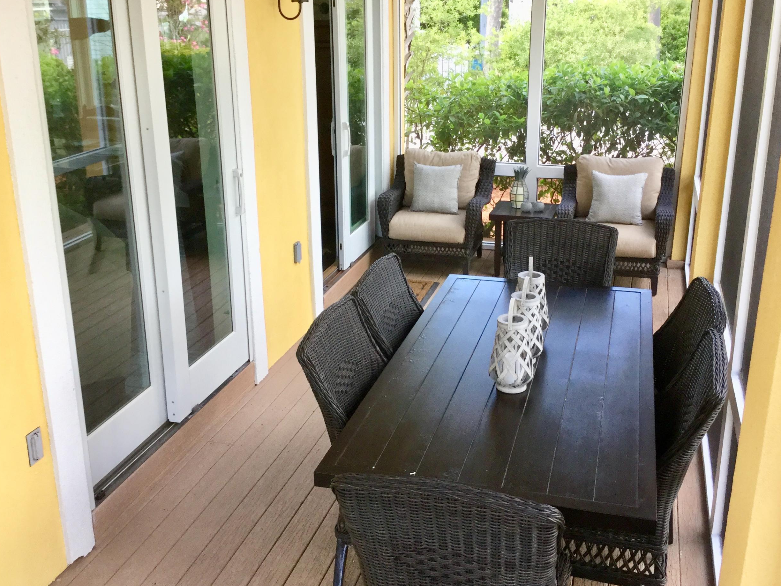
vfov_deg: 37.7
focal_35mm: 38
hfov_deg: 48.9
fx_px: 857
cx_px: 413
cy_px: 263
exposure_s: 1/40
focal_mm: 3.3
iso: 32
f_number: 2.4
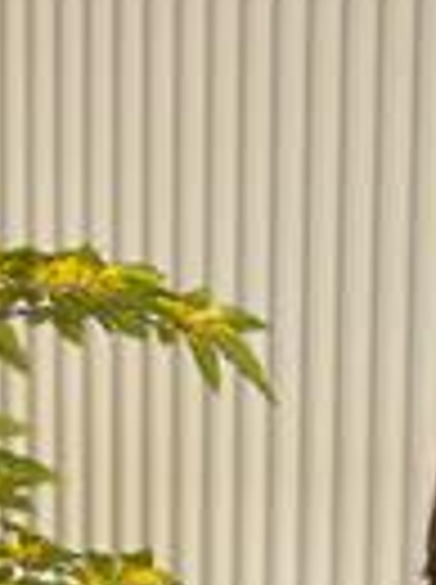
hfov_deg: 7.5
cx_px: 445
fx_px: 3319
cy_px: 1096
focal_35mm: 197
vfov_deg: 9.5
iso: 80
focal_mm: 6.86
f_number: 1.78
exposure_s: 1/129
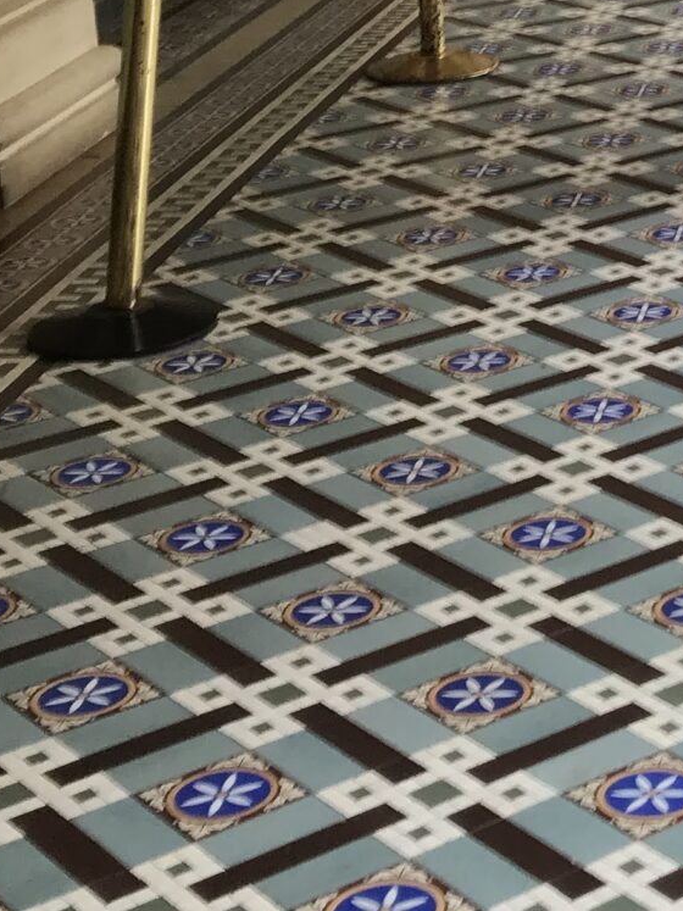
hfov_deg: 14.6
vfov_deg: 19.0
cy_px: -249
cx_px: 923
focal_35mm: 96
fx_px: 2526
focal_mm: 3.99
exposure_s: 1/50
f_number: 1.8
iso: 25
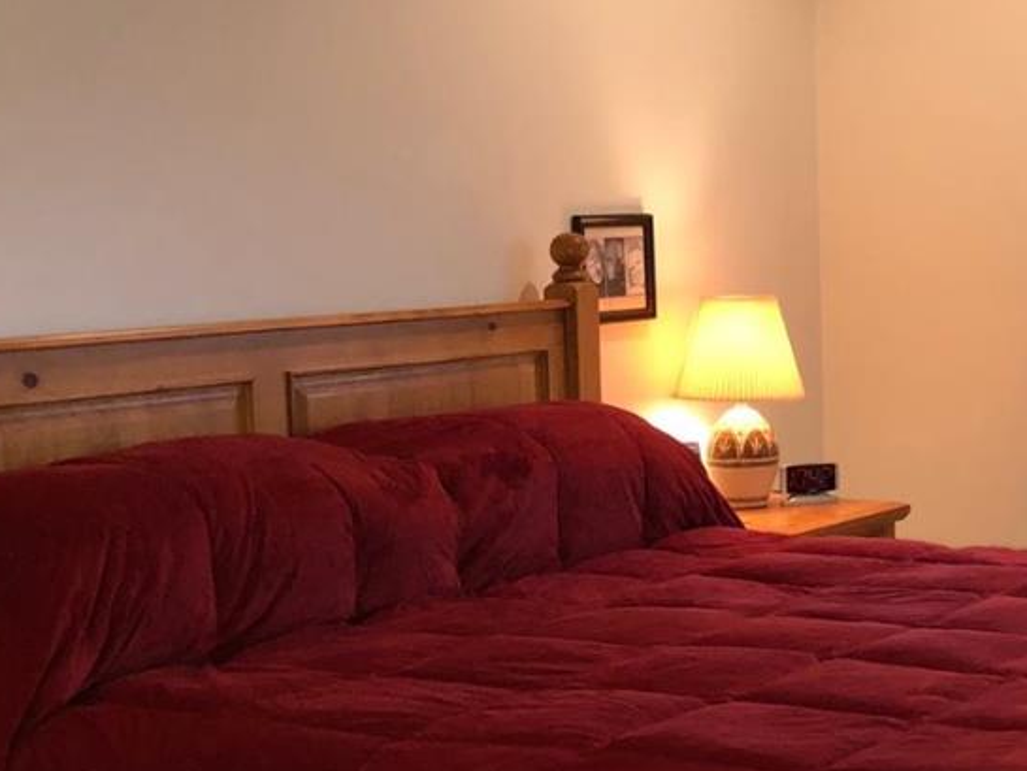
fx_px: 2285
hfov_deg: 24.7
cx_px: 906
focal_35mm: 77
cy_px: 511
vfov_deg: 19.1
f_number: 1.8
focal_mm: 3.99
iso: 200
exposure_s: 1/40
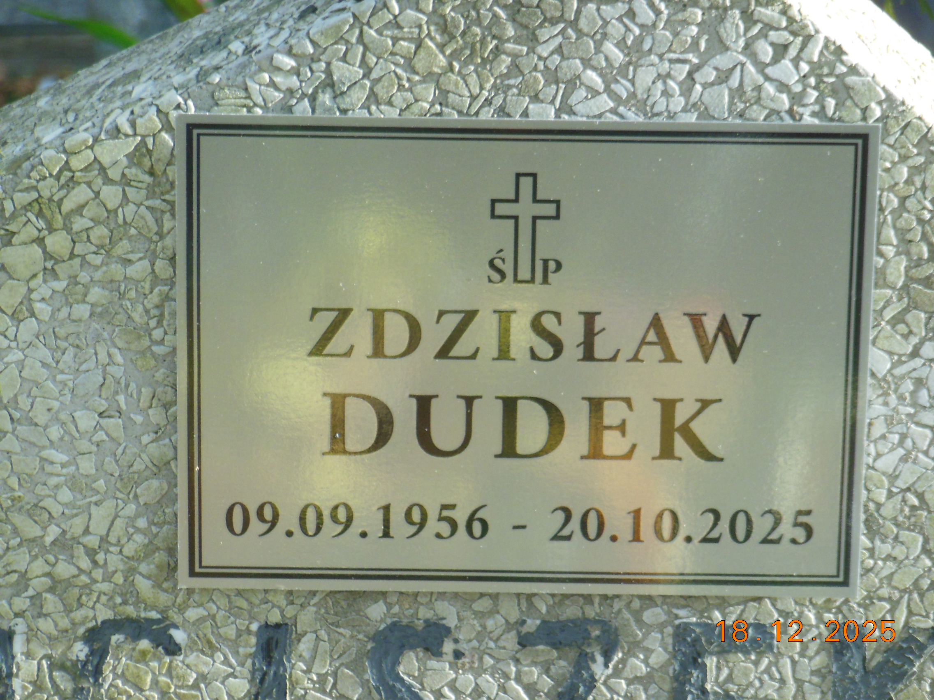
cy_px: 350
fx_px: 5909
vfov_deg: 6.8
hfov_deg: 9.0
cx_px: 467
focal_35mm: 219
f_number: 5.7
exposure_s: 1/200
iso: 400
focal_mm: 39.1
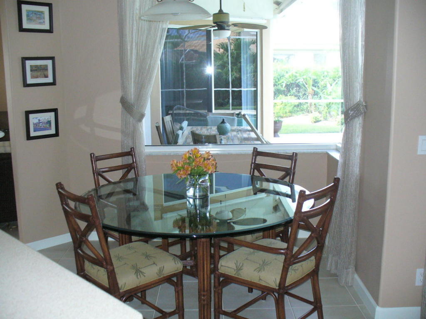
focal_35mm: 37
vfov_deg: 38.7
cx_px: 213
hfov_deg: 50.1
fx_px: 455
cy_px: 160
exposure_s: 1/30
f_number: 2.8
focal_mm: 6.1
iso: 250
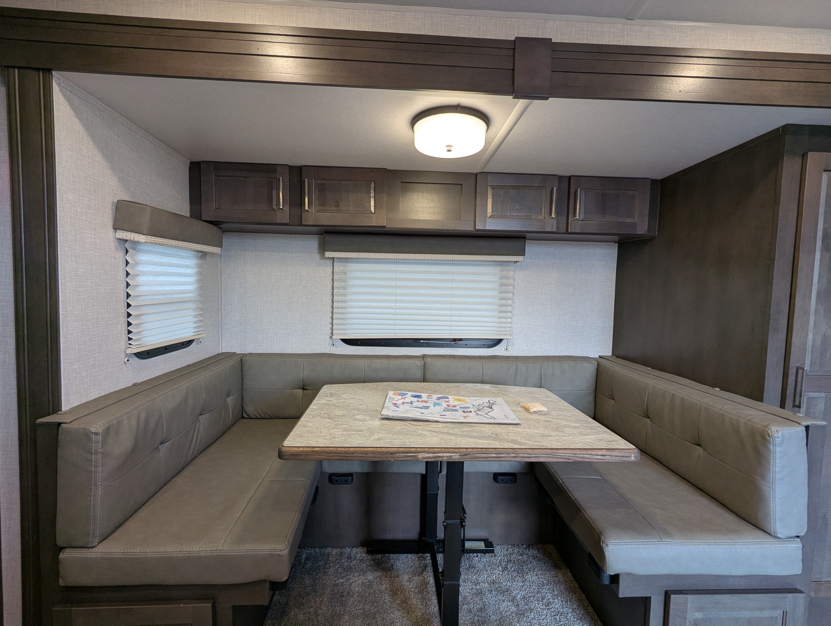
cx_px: 416
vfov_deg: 78.2
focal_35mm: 16
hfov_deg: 94.4
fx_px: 385
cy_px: 313
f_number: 2.2
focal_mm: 2.35
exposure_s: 1/23.8
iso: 52
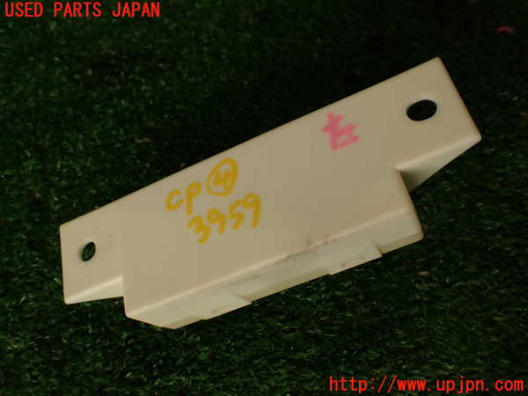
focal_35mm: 32
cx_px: 264
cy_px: 198
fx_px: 488
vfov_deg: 44.2
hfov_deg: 56.8
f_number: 3.2
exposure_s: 1/80
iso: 100
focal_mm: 5.79
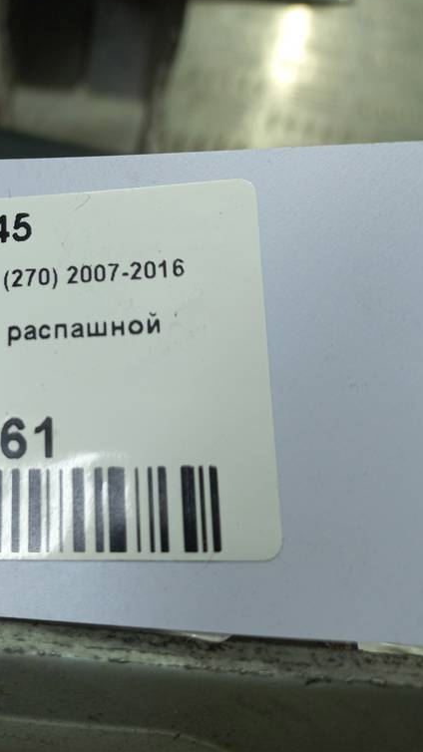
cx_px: 28
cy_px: 370
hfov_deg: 30.3
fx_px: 738
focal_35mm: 37
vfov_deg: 54.0
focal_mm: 4.6
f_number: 1.8
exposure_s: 1/50
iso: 40
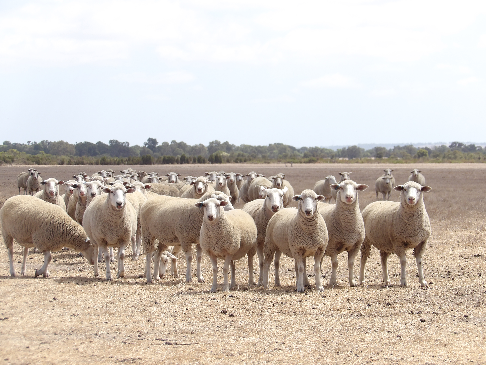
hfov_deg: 11.7
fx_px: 2373
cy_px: 182
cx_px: 243
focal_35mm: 169
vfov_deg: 8.8
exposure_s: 1/480
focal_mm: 30.2
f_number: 4.4
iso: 100
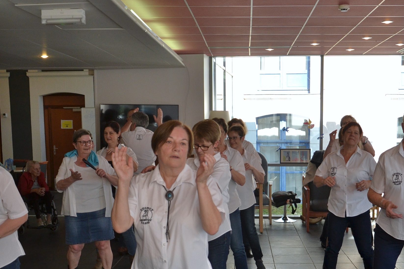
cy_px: 221
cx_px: 249
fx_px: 593
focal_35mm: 53
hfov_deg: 37.4
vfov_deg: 25.1
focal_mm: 21
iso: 400
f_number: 3.8
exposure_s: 1/500
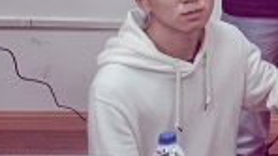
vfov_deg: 8.1
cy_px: -182
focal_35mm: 140
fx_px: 1031
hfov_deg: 13.4
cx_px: 541
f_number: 6.3
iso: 1000
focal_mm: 22
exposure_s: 1/80
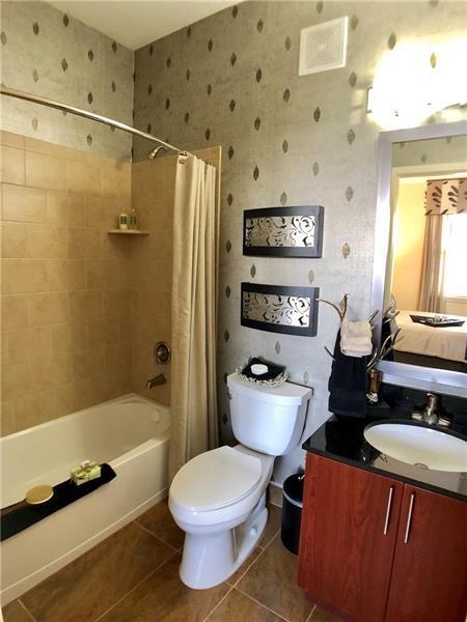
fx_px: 504
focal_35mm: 28
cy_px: 311
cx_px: 234
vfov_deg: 63.4
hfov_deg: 49.7
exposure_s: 1/15
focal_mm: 3.99
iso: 64
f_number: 1.8
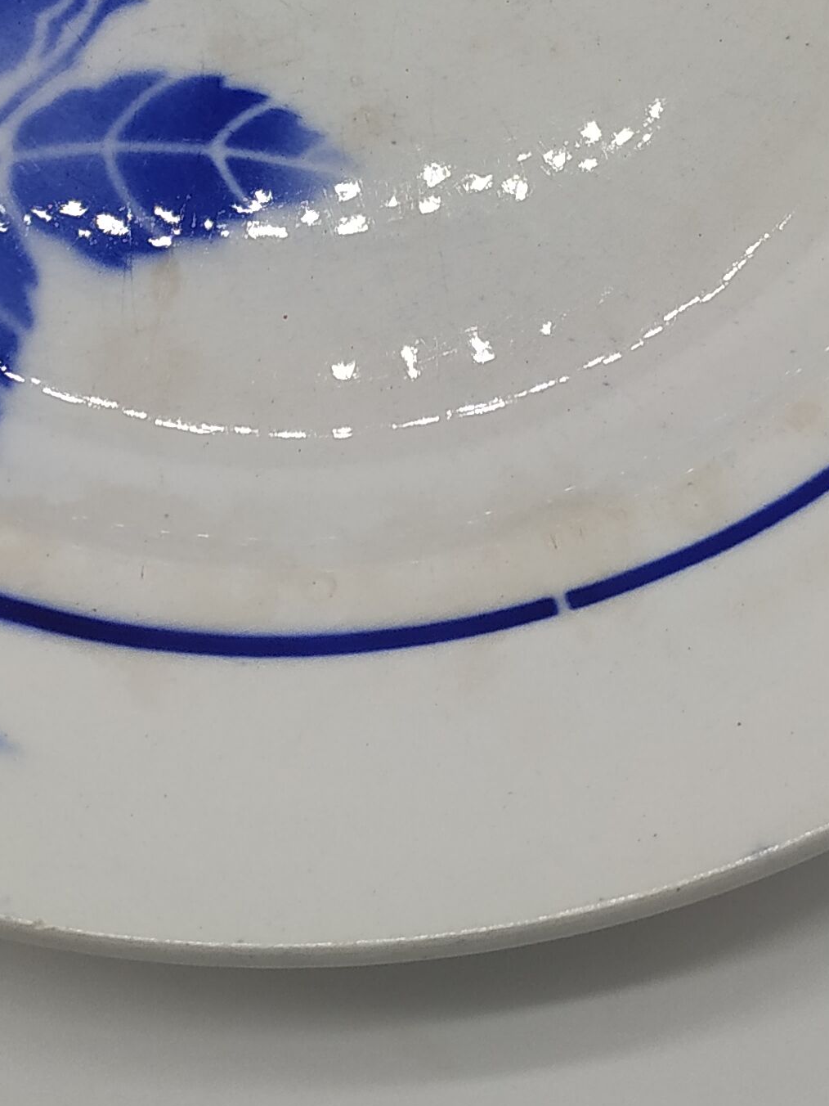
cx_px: 298
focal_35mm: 71
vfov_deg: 26.7
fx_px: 2267
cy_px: 167
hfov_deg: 20.7
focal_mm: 3.94
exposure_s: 1/559
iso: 100
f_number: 1.9
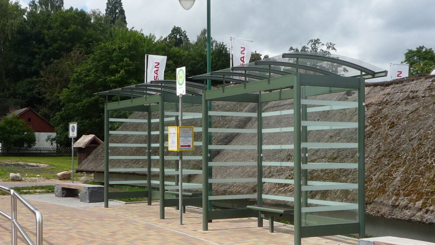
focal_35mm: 52
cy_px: 159
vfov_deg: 23.0
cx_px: 215
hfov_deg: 39.9
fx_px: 600
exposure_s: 1/640
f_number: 4
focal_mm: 4.7
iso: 100
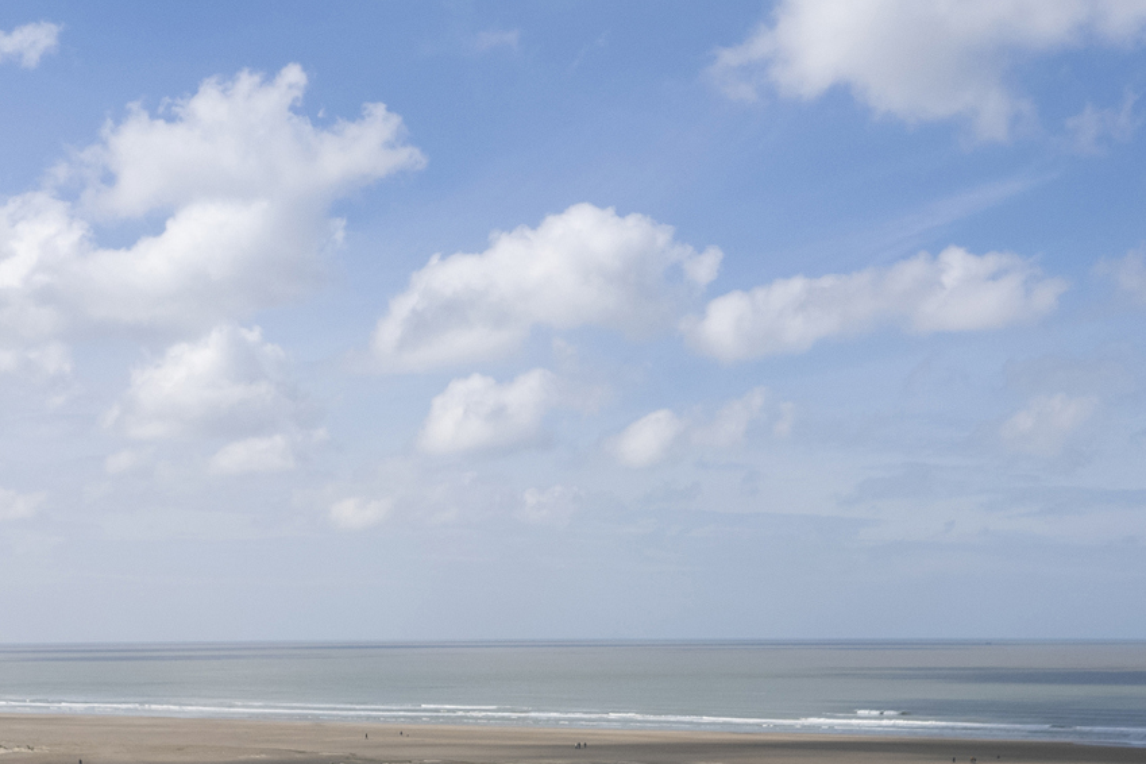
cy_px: 965
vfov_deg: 22.0
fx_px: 1783
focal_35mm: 56
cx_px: 595
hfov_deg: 35.6
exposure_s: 1/3000
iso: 100
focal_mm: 8.38
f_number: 2.8
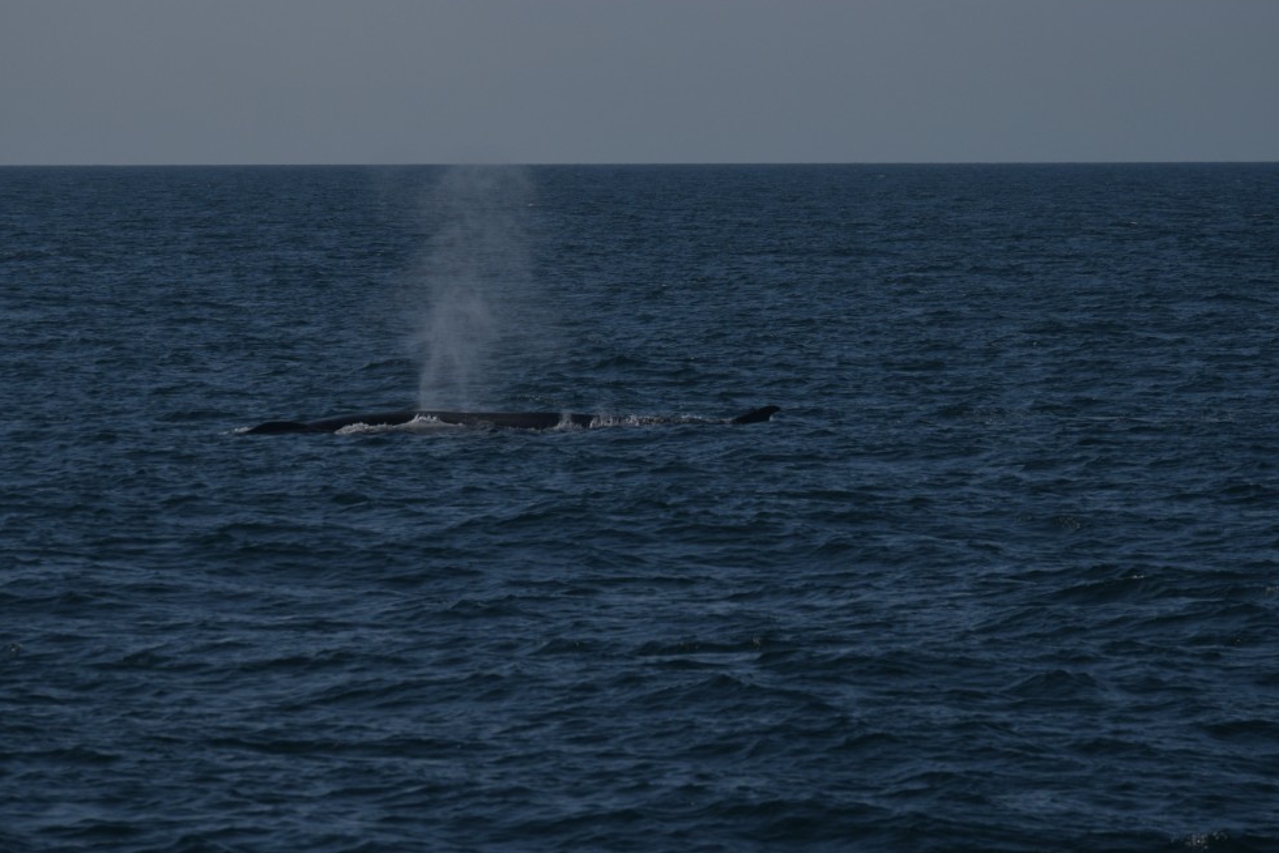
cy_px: 413
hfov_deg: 7.1
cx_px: 672
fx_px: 10288
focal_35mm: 290
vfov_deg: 4.7
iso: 200
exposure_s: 1/4000
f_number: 7.1
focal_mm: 175
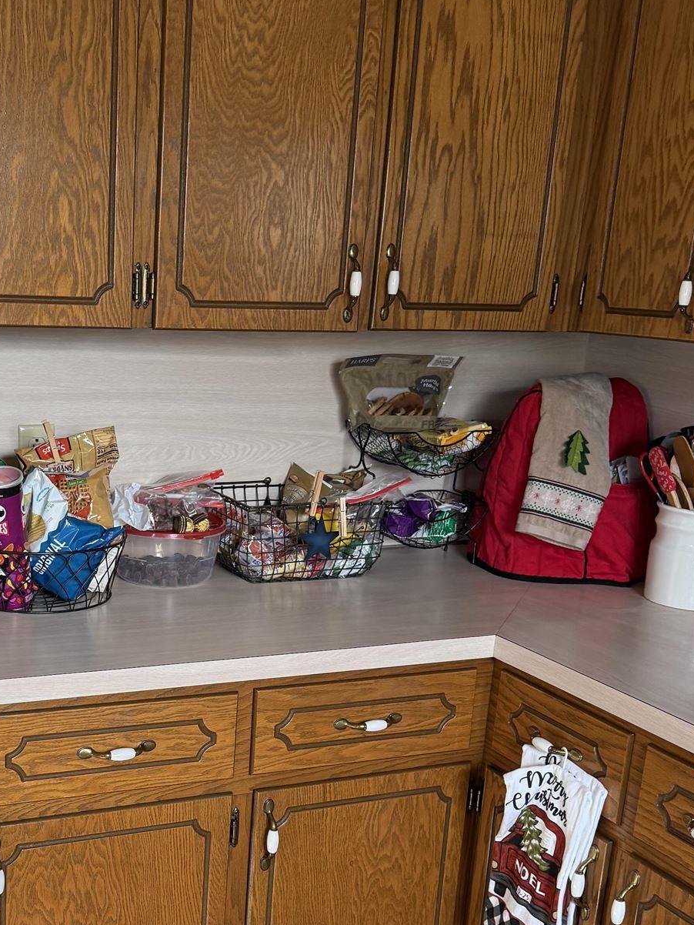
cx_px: 149
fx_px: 1229
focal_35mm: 46
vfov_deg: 40.5
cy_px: 649
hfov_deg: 30.8
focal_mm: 6.76
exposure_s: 1/182
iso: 160
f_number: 1.78
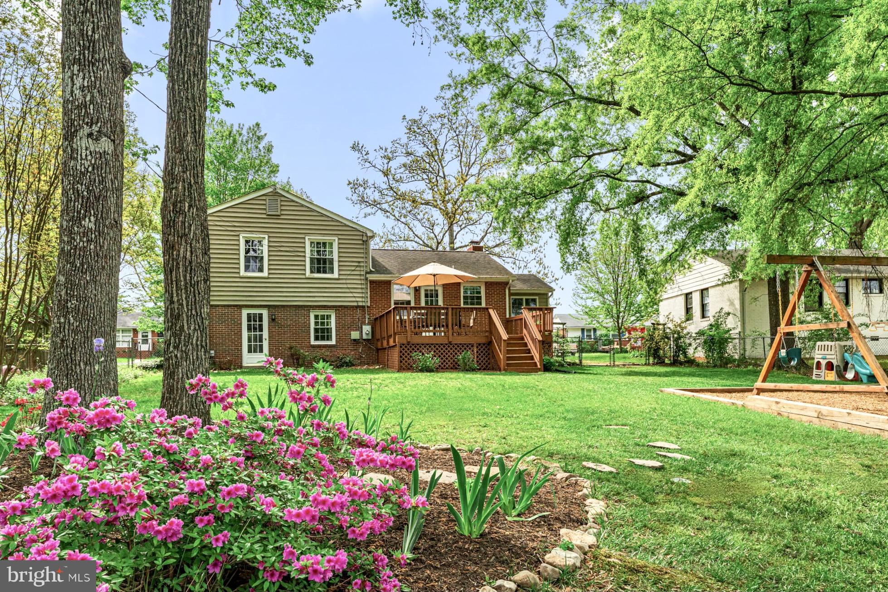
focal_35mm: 24
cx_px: 444
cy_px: 296
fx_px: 592
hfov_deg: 73.7
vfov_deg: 53.1
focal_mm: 24
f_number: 7.1
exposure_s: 1/2000
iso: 1000
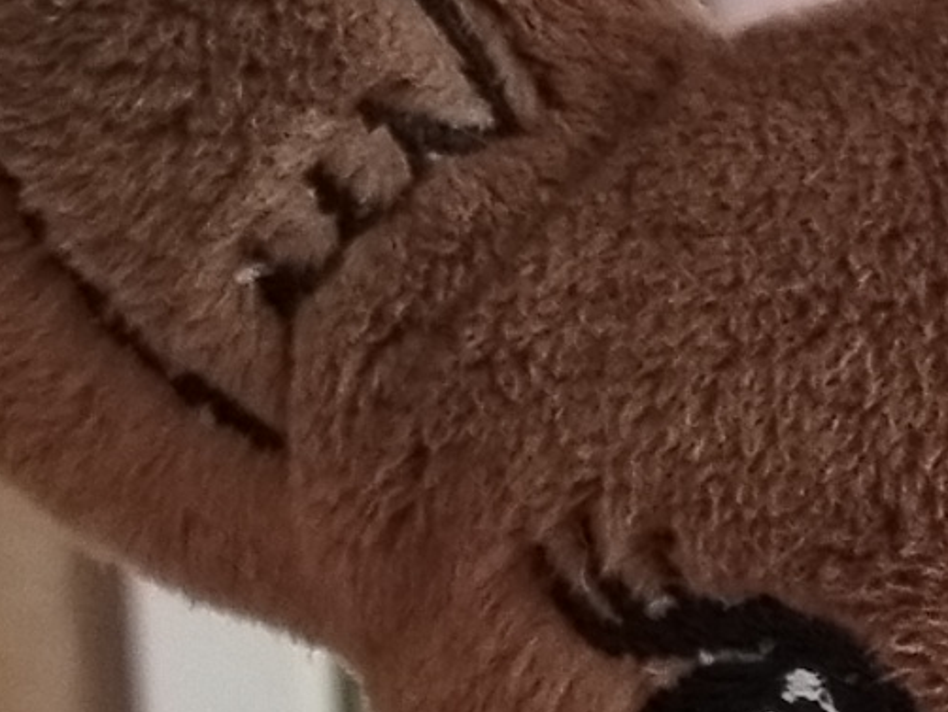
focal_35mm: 207
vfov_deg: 6.8
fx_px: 5672
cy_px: 1690
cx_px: 1522
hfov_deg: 9.2
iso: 400
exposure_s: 1/50
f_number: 1.9
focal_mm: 4.95
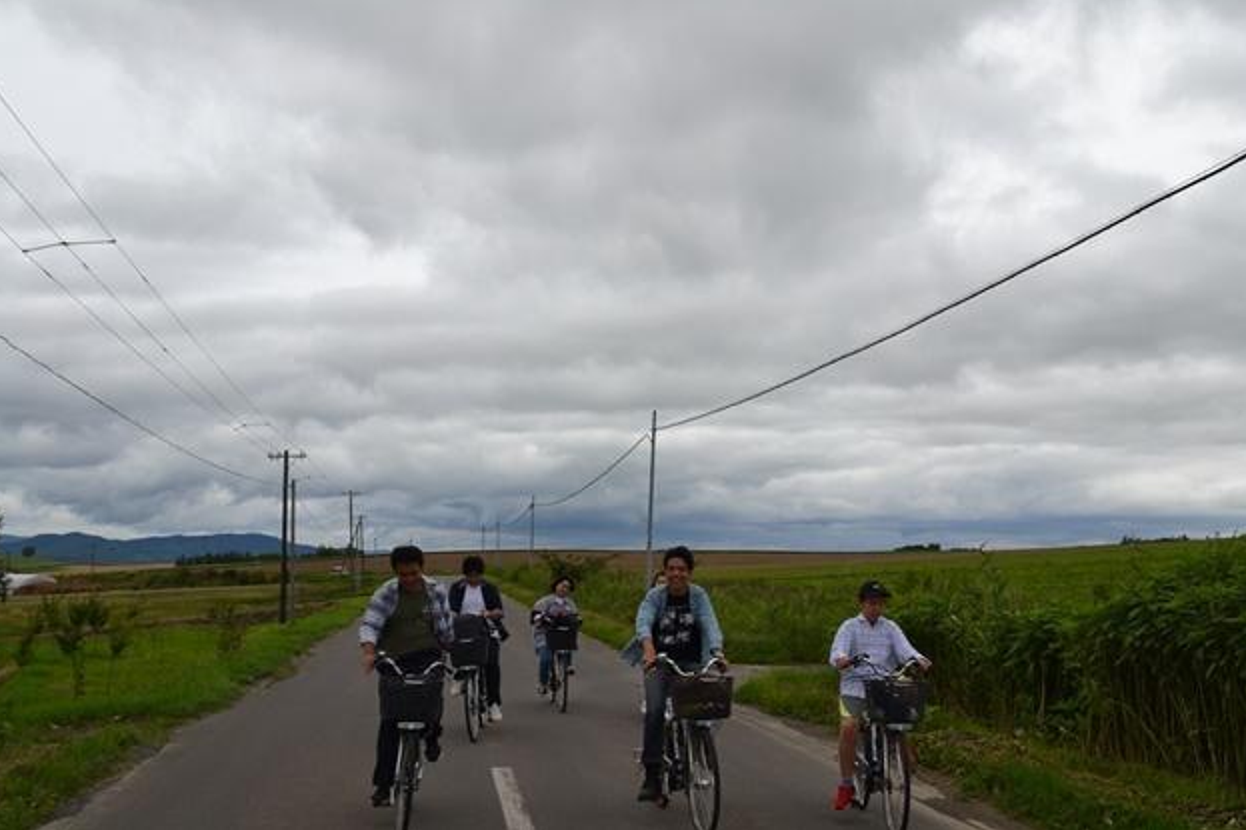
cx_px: 630
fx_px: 1280
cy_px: 405
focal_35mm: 37
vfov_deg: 35.9
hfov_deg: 51.9
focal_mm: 24
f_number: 8
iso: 100
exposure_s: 1/250
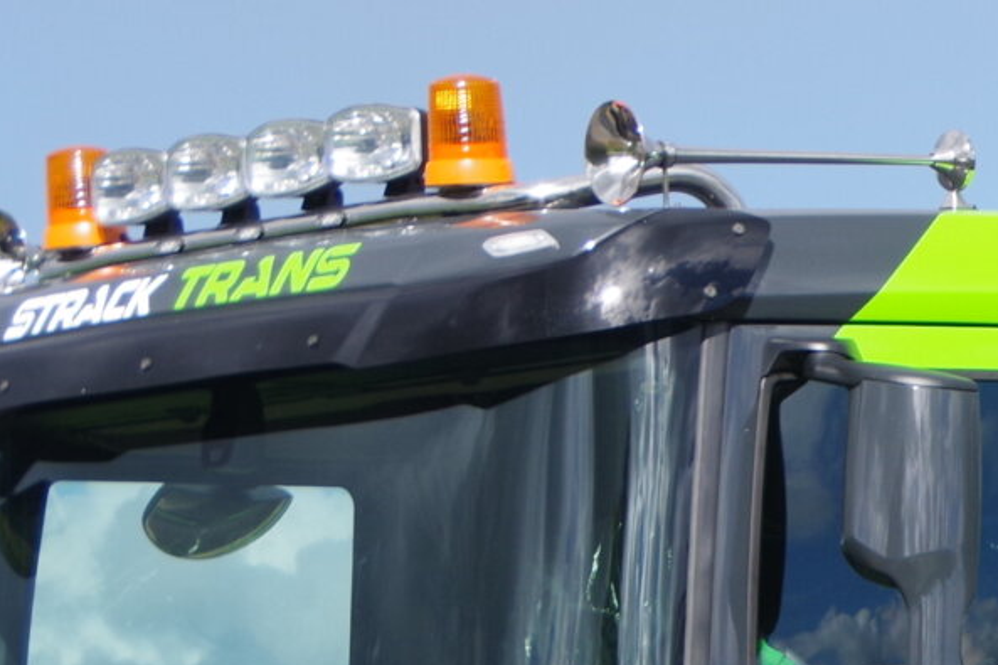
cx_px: 1683
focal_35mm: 259
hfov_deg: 7.7
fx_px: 7178
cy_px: 912
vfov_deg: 5.3
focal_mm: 40
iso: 200
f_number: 4.5
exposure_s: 1/800
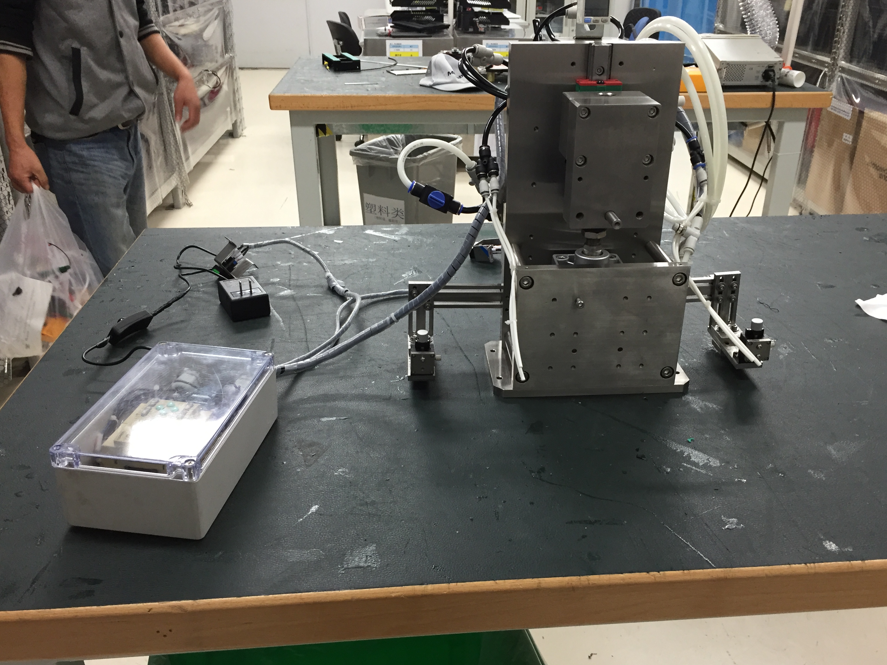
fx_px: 794
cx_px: 467
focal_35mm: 31
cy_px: 338
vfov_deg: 45.4
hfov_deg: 58.3
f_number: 2.2
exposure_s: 1/33
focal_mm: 4.15
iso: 64
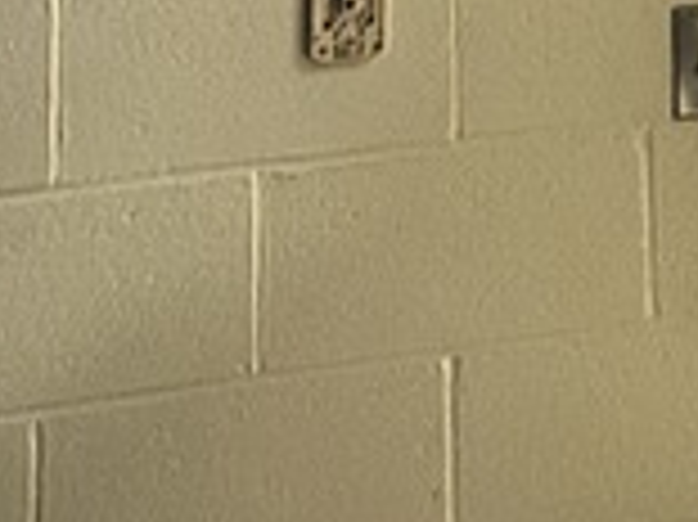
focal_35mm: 172
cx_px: 1310
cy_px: -1233
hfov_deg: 10.7
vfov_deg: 7.3
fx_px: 3466
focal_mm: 5.7
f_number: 1.5
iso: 640
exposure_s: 1/30
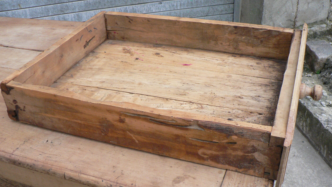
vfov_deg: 29.6
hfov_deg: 50.5
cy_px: 116
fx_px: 352
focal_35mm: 40
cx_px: 166
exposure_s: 1/30
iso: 200
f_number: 2.8
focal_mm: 6
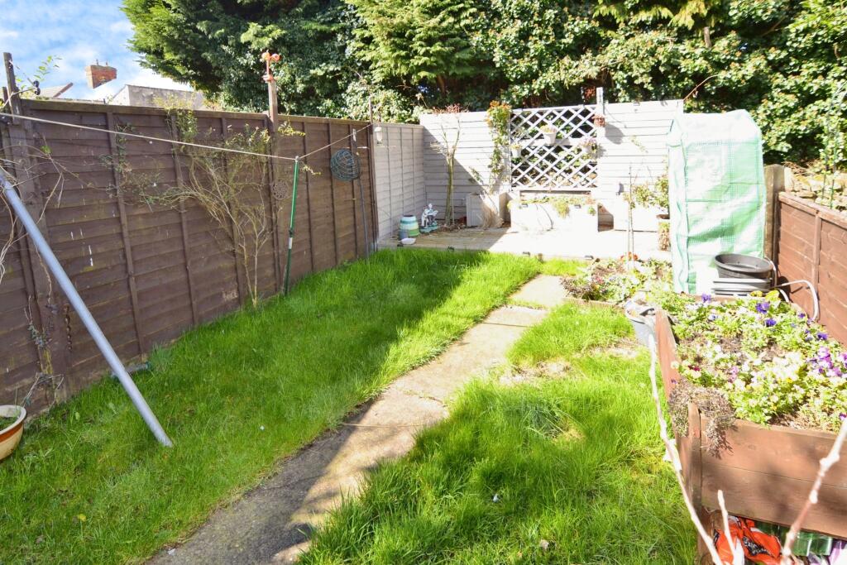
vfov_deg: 72.1
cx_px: 424
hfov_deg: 95.0
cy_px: 282
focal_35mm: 16
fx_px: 388
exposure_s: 1/125
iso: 100
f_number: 4
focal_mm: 11
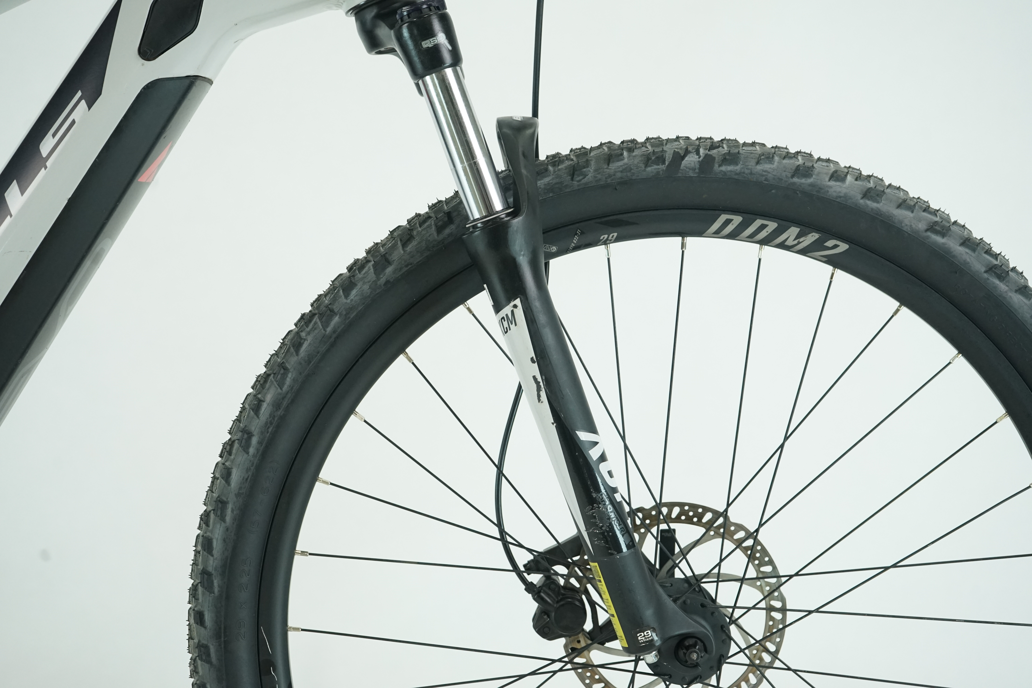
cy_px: 344
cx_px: 516
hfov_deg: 40.3
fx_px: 1405
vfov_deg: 27.5
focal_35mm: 49
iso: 2000
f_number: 6.3
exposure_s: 1/200
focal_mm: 49
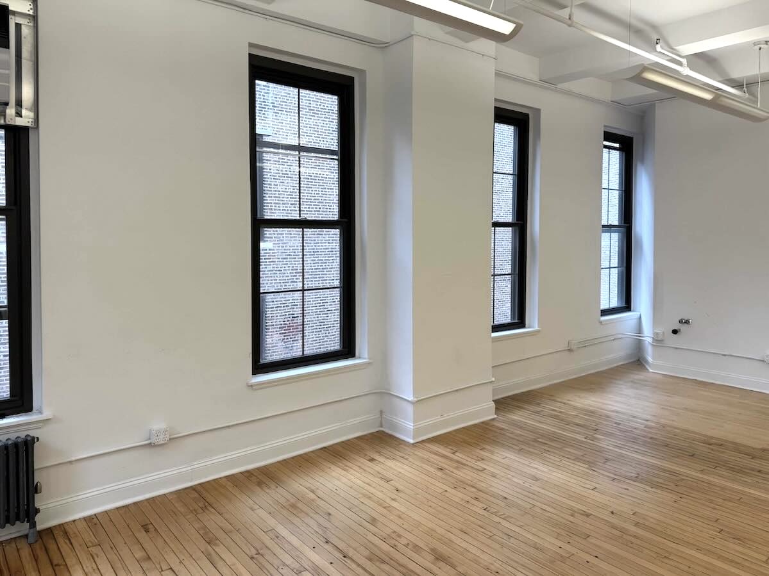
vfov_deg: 56.8
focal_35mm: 24
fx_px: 533
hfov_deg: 71.6
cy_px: 288
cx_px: 384
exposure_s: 1/144
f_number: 1.78
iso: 64
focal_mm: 6.76
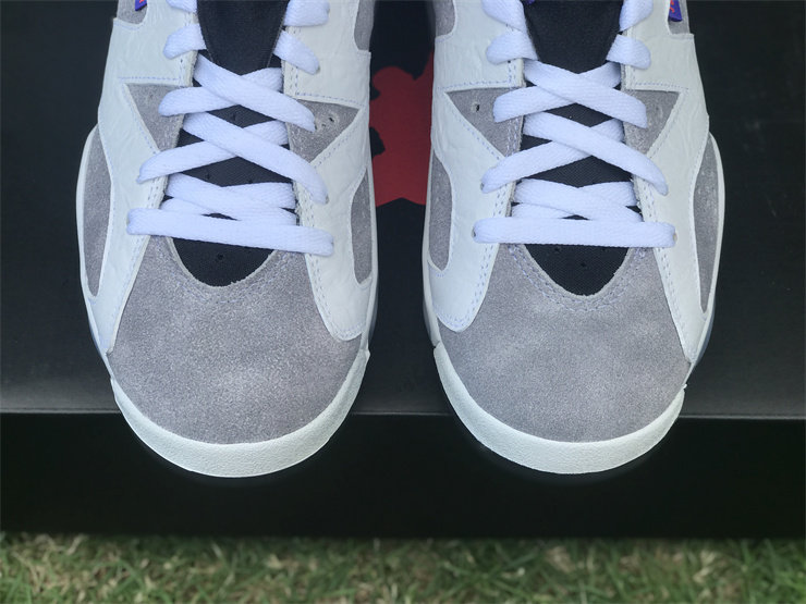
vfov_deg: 25.7
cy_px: 302
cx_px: 403
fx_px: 1327
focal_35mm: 57
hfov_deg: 33.8
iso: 20
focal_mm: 6.6
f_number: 2.8
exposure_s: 1/269
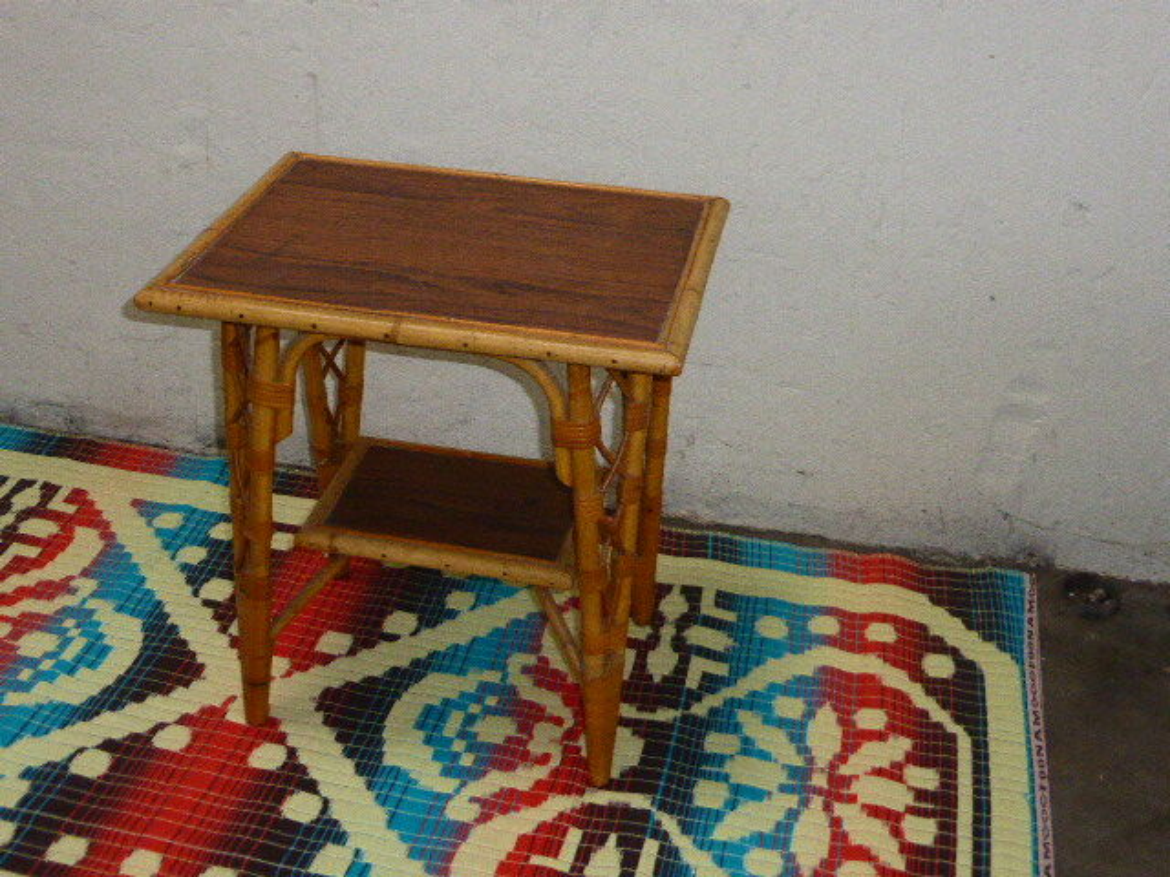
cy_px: 438
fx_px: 1555
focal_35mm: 46
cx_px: 585
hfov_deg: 41.2
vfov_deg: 31.5
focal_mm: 7.9
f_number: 4.1
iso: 800
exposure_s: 1/60
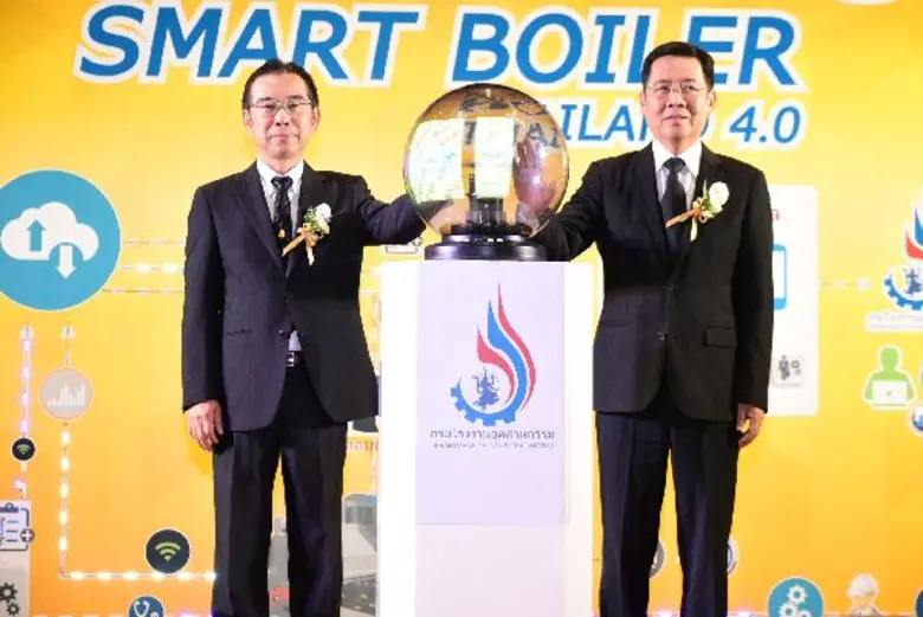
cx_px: 462
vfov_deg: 13.1
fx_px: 2693
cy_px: 308
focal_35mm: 105
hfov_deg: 19.4
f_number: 6.3
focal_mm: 70
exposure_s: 1/100
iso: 2000
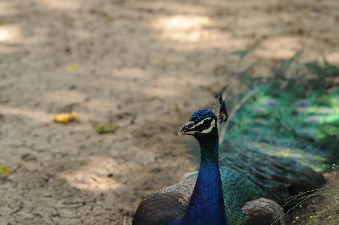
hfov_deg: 7.9
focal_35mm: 261
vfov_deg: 5.3
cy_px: 140
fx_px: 2456
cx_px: 205
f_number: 5.6
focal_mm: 200
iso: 200
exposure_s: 1/125
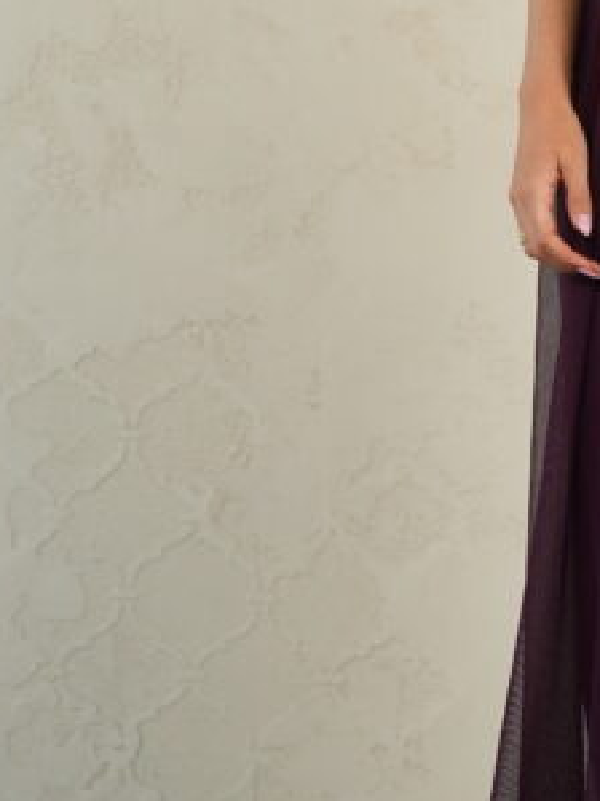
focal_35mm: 128
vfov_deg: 15.4
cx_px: 842
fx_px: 2950
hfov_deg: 11.2
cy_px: 153
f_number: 3.5
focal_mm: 40.5
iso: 400
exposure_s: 1/160
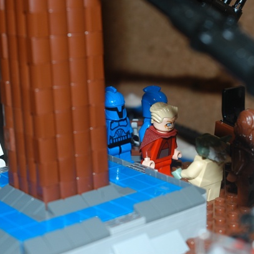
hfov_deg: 20.6
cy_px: 123
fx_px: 697
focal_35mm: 84
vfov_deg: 20.6
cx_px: 172
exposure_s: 1/30
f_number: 6.3
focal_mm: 42
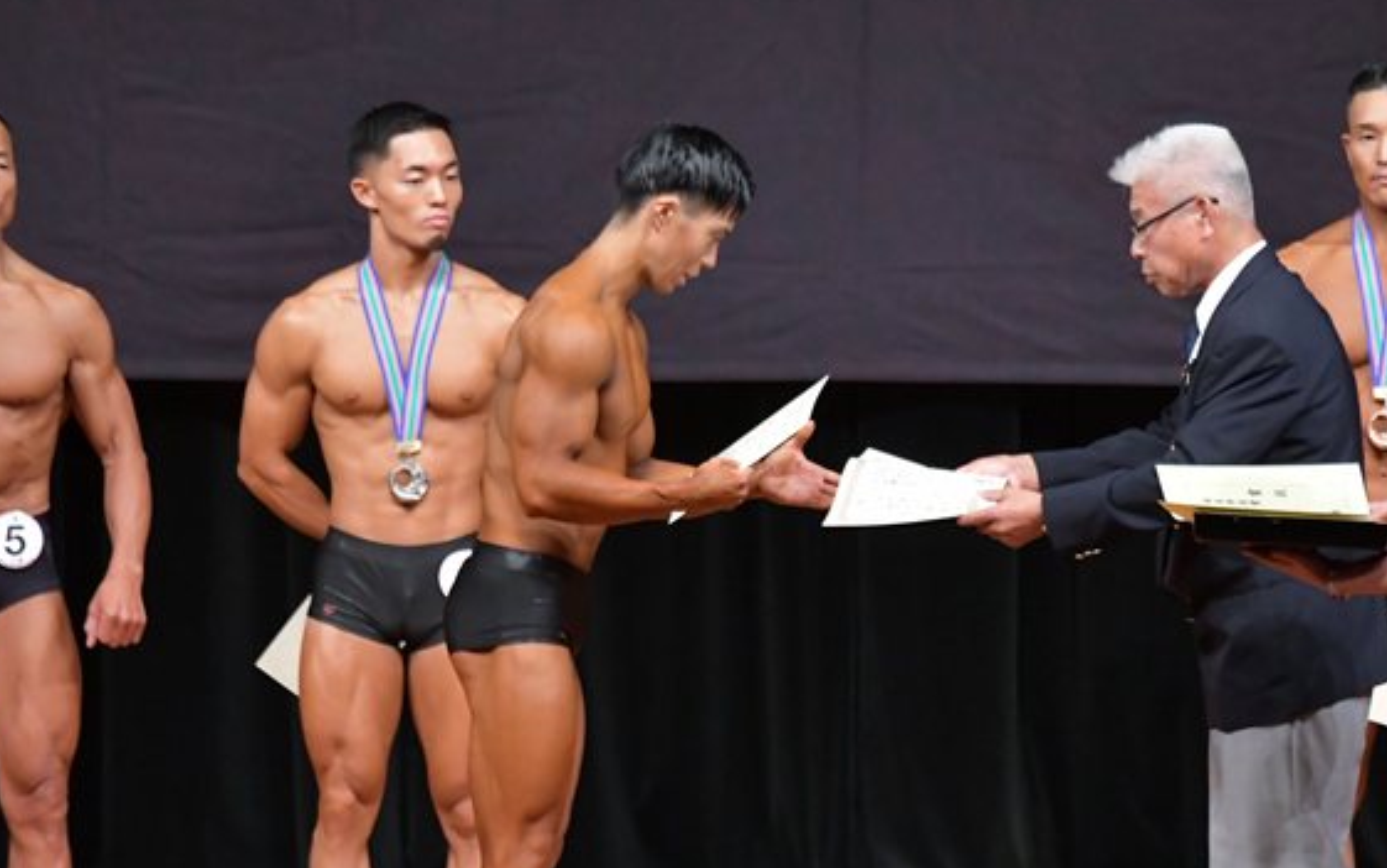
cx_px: 926
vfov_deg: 3.7
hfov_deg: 5.8
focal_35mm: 359
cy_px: 581
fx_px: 13574
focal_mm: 170
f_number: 5.6
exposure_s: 1/400
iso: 5000
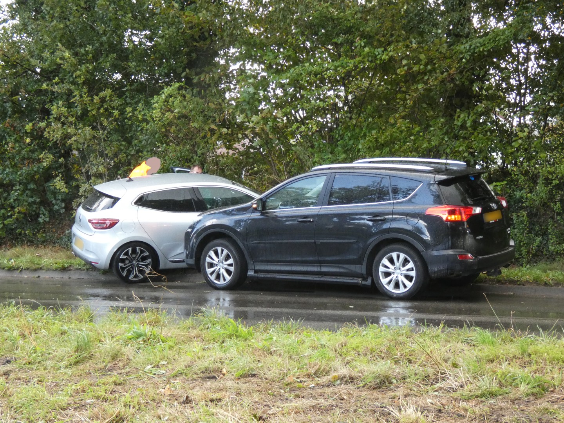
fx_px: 1352
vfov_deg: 17.8
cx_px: 282
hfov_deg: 23.6
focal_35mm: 83
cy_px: 212
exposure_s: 1/80
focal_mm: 14.8
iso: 500
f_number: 4.5
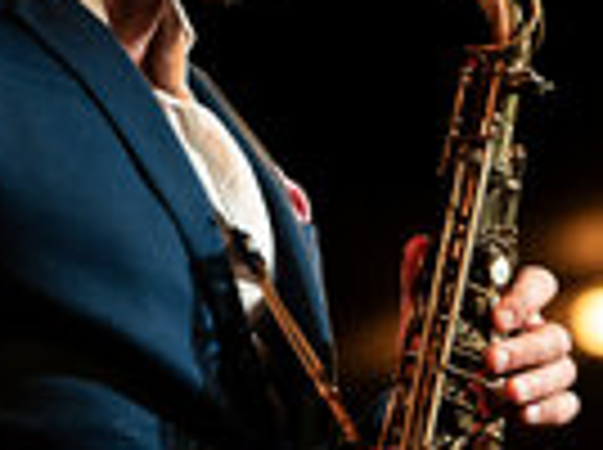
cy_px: 574
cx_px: 580
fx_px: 10016
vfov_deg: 2.6
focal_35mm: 576
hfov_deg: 3.4
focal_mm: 200
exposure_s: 1/200
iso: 1250
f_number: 5
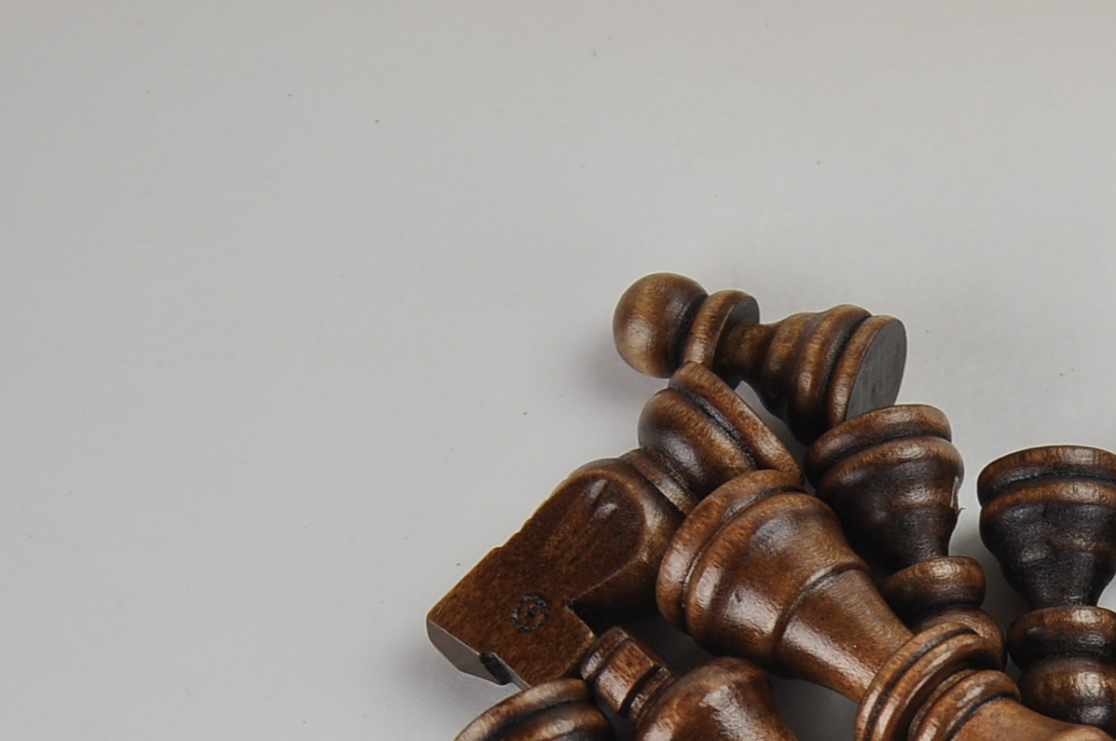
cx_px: 1062
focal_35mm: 129
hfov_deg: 15.7
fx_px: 3994
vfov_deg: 10.4
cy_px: 864
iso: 200
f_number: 4.5
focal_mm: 32
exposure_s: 1/80
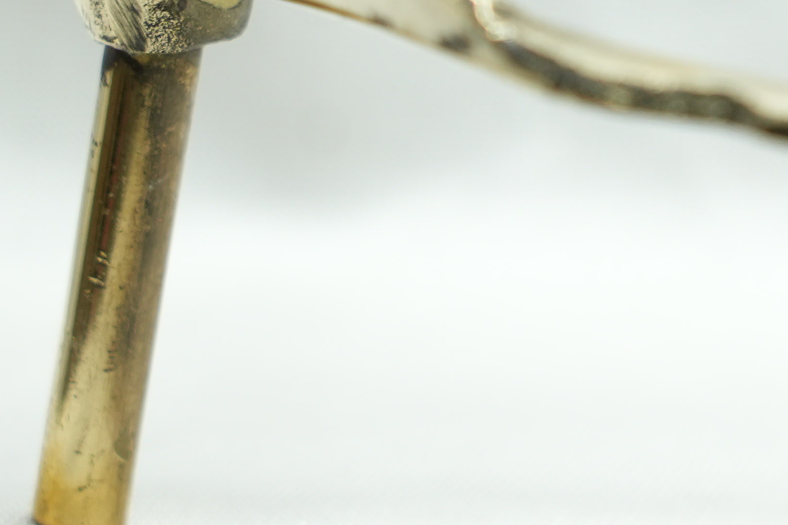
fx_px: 9892
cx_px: 725
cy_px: 34
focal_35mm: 452
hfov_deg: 4.6
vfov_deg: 3.0
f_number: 5.6
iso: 320
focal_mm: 105
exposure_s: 1/60
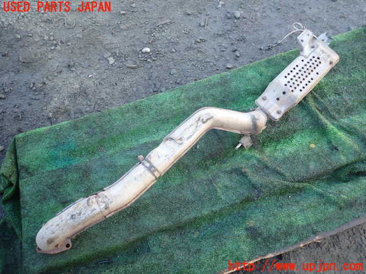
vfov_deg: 54.9
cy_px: 137
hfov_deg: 69.4
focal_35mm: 25
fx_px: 264
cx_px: 183
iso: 100
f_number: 2
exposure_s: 1/125
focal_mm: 4.5
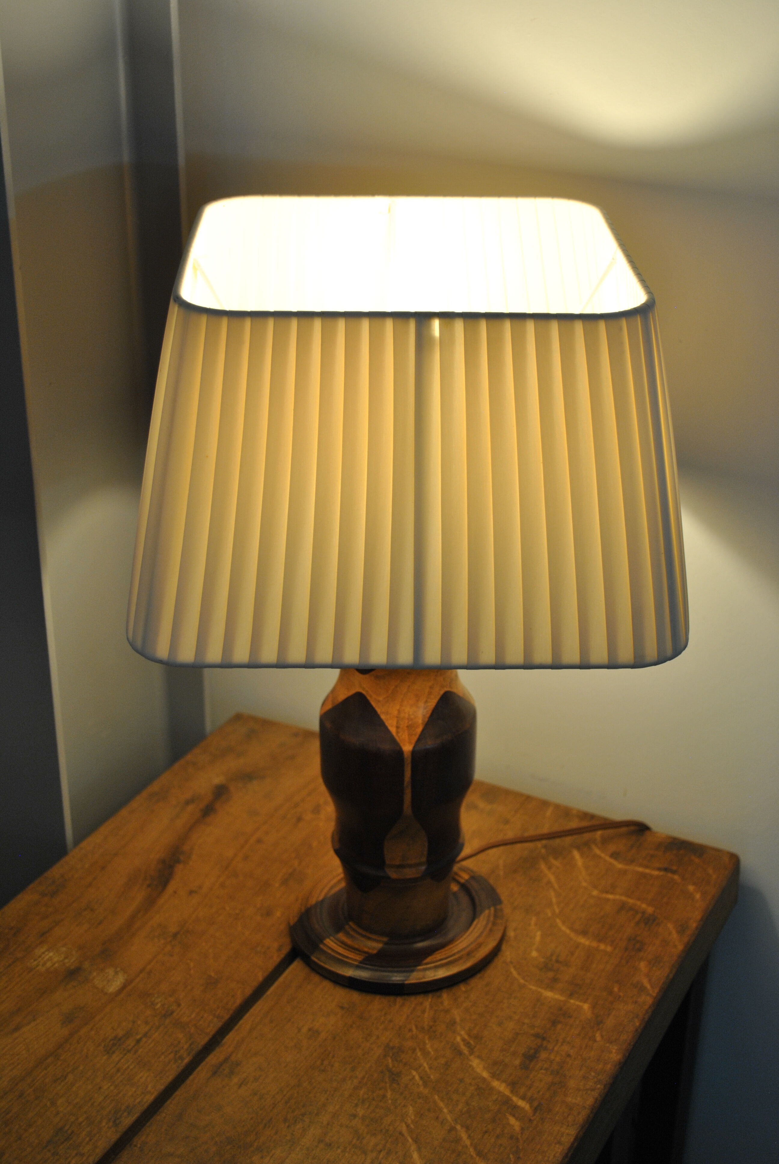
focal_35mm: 51
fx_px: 1651
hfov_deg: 26.6
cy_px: 582
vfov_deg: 38.8
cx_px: 390
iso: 250
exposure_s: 1/30
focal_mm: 34
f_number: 5
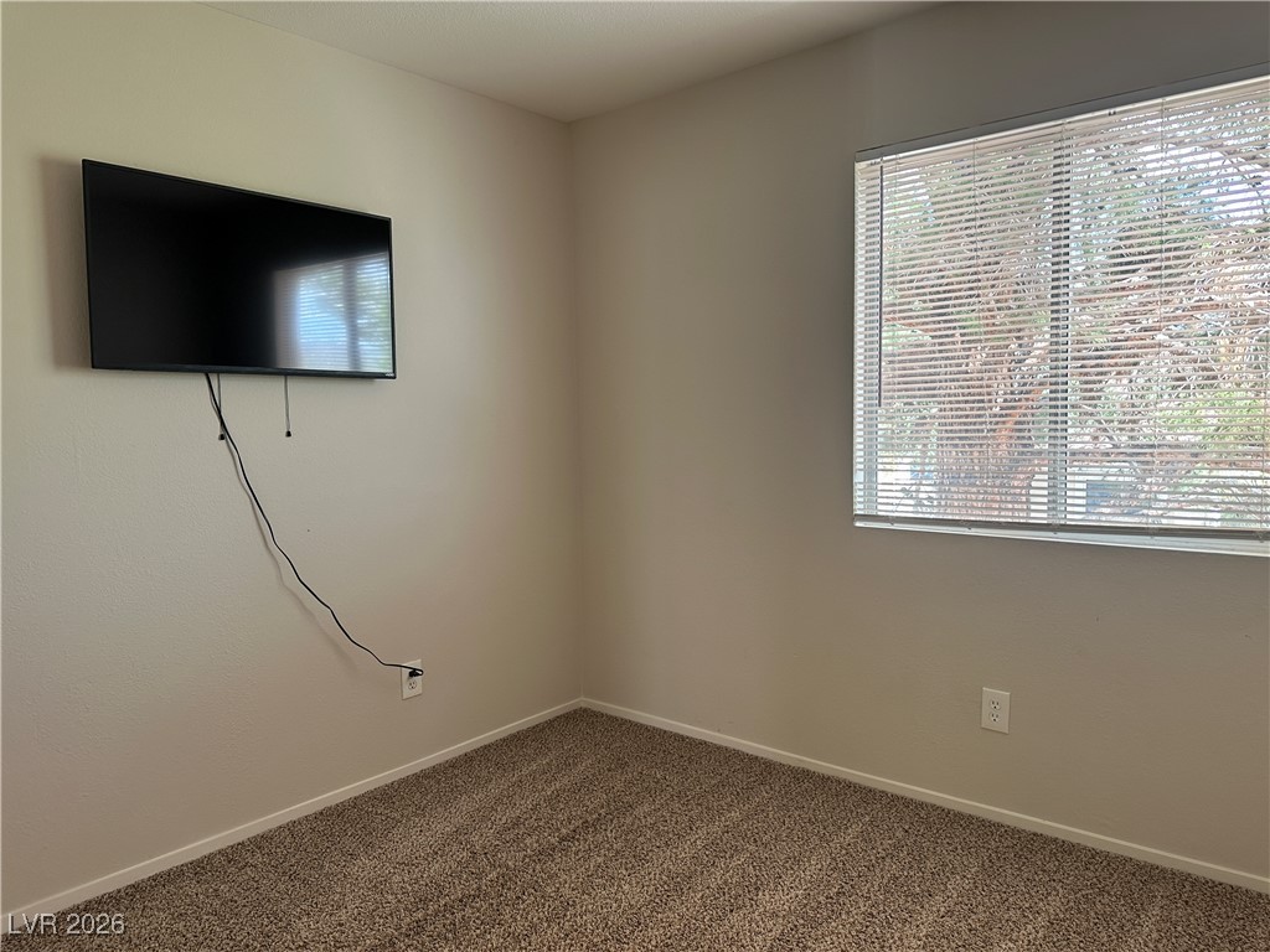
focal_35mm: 24
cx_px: 635
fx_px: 881
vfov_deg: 56.8
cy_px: 476
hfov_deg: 71.6
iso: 125
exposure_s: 1/120
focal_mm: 6.86
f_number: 1.78
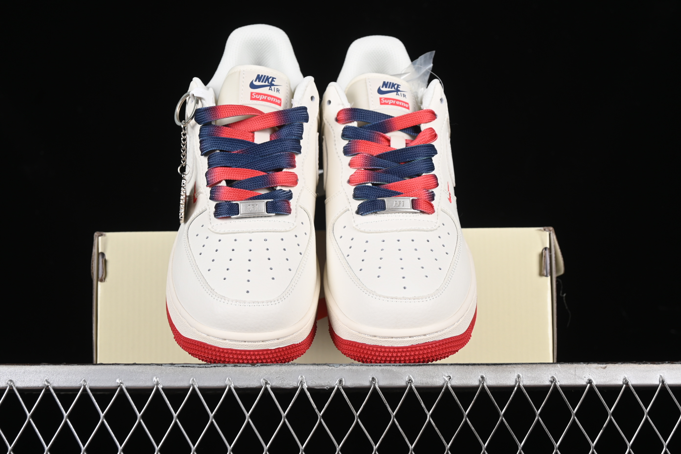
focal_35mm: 72
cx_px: 340
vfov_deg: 18.9
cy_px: 227
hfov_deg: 28.1
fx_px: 1362
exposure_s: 1/125
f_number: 7.1
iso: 160
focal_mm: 48
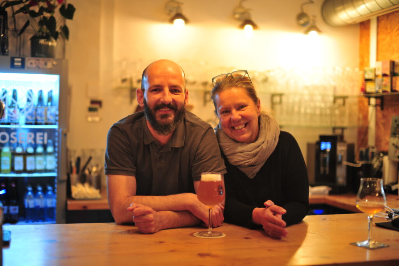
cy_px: 133
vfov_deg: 26.9
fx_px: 554
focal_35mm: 50
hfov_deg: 39.6
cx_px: 200
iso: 640
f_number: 2.8
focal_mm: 50
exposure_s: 1/30
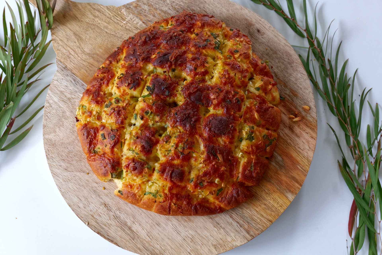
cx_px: 191
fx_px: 477
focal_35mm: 45
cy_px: 128
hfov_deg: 43.6
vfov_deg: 29.9
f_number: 8
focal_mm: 45
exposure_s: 1/60
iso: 2500
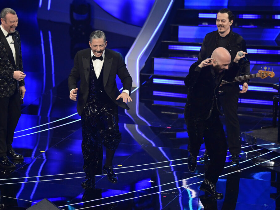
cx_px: 133
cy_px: 105
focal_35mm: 218
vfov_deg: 6.8
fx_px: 1763
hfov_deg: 9.1
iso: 4000
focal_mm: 200
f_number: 3.2
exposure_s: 1/500
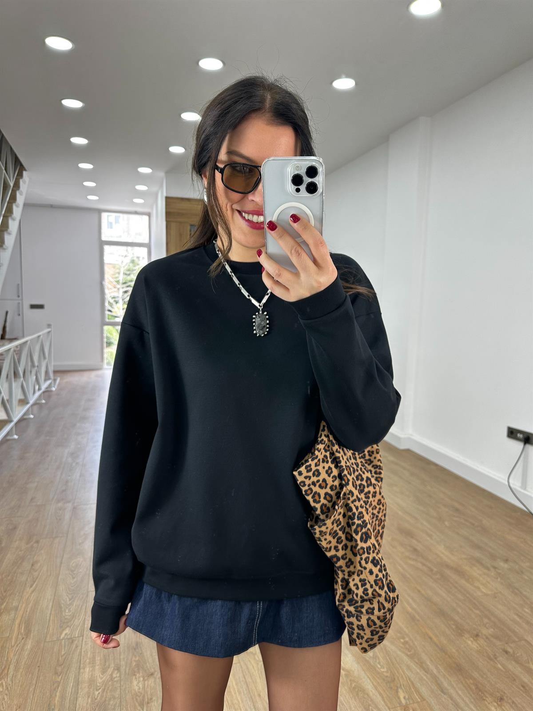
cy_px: 356
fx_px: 493
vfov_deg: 71.6
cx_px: 266
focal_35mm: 24
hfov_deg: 56.8
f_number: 1.78
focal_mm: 6.86
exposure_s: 1/100
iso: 64
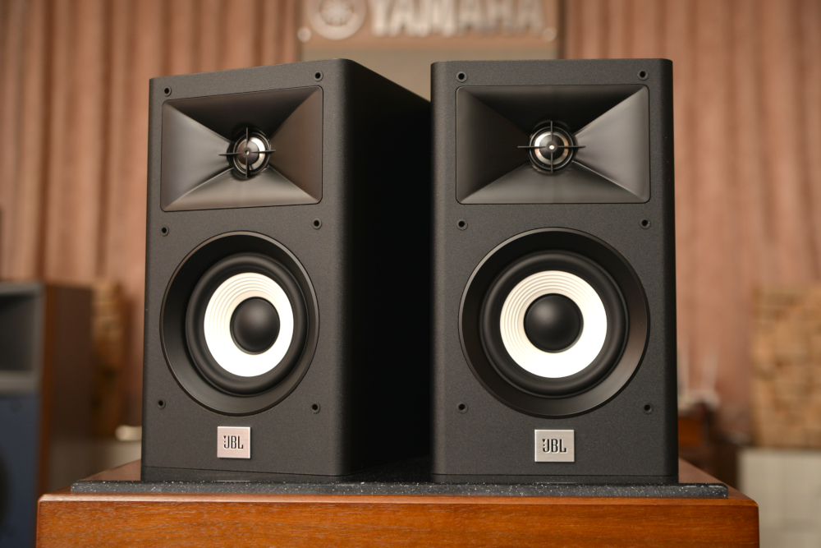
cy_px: 274
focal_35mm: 46
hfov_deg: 42.7
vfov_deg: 29.3
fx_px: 1049
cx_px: 410
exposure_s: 1/60
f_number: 4
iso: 400
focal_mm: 46
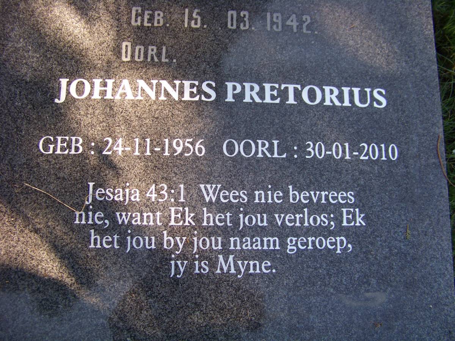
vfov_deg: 39.7
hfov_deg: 51.4
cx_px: 228
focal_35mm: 36
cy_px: 170
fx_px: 473
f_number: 2.8
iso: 64
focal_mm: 5.85
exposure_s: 1/125
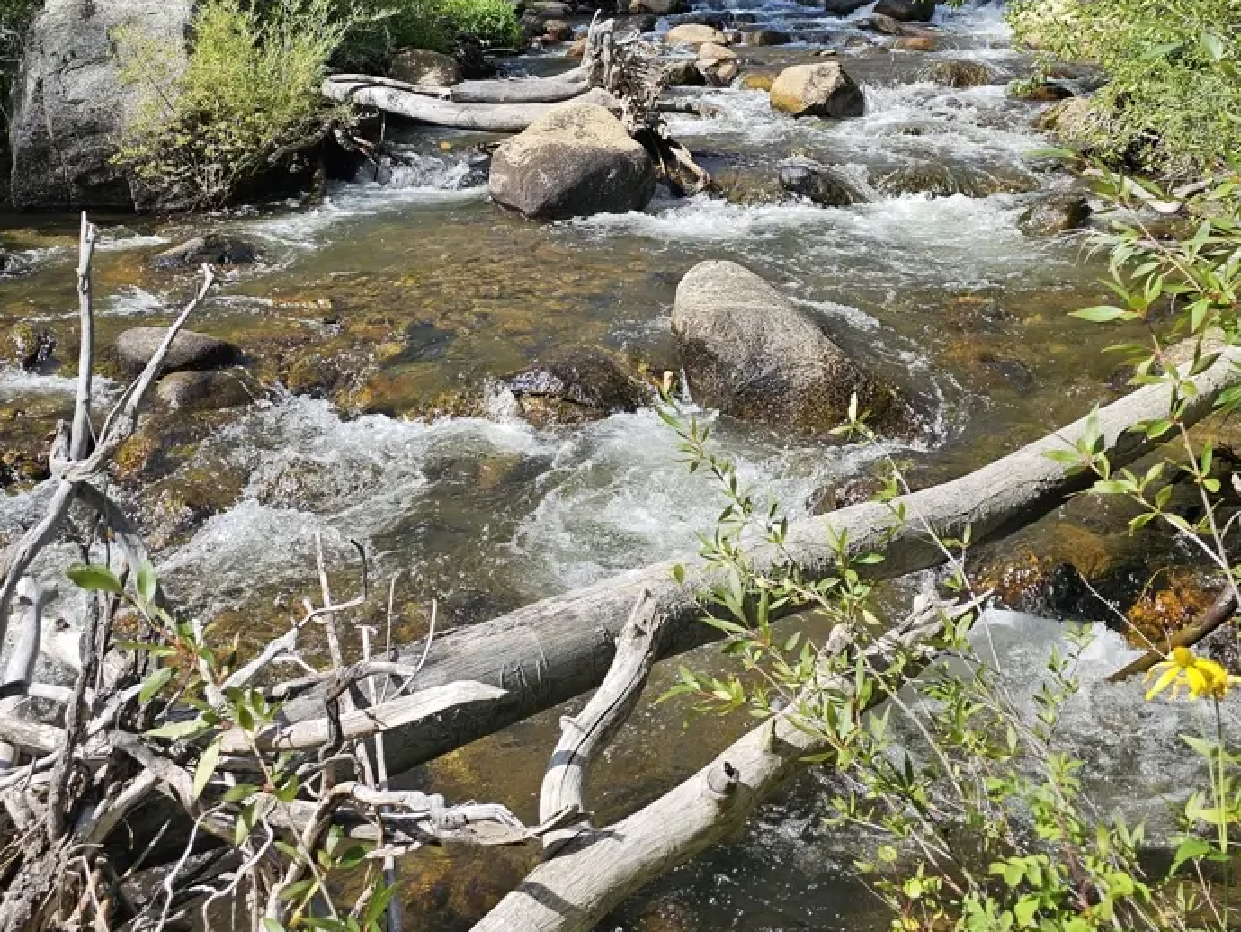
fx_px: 1435
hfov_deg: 46.8
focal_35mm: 40
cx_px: 581
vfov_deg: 34.7
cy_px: 173
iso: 10
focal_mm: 6.3
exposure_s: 1/322
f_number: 1.7
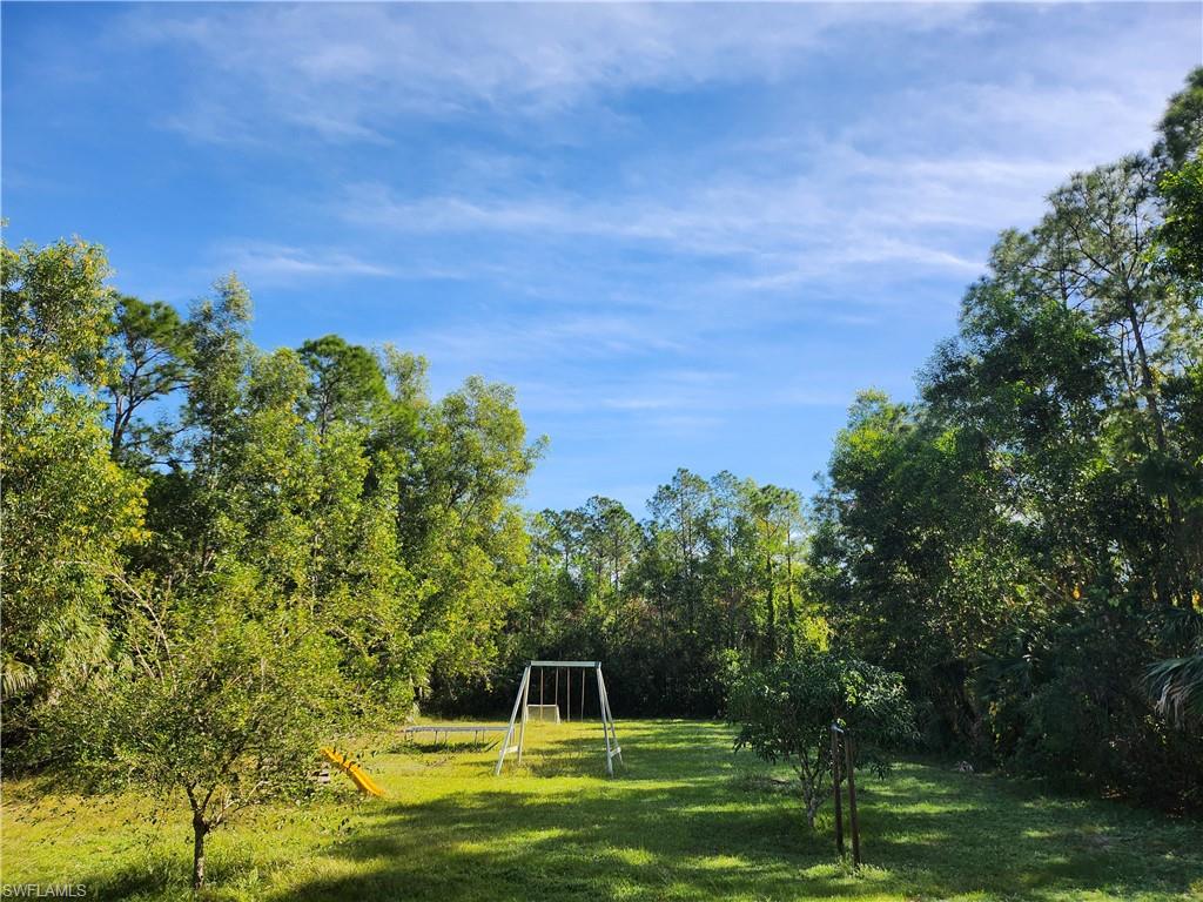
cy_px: 451
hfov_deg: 71.6
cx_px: 602
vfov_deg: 56.8
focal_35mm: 24
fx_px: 834
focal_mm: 5
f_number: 1.8
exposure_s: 1/2163
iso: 50
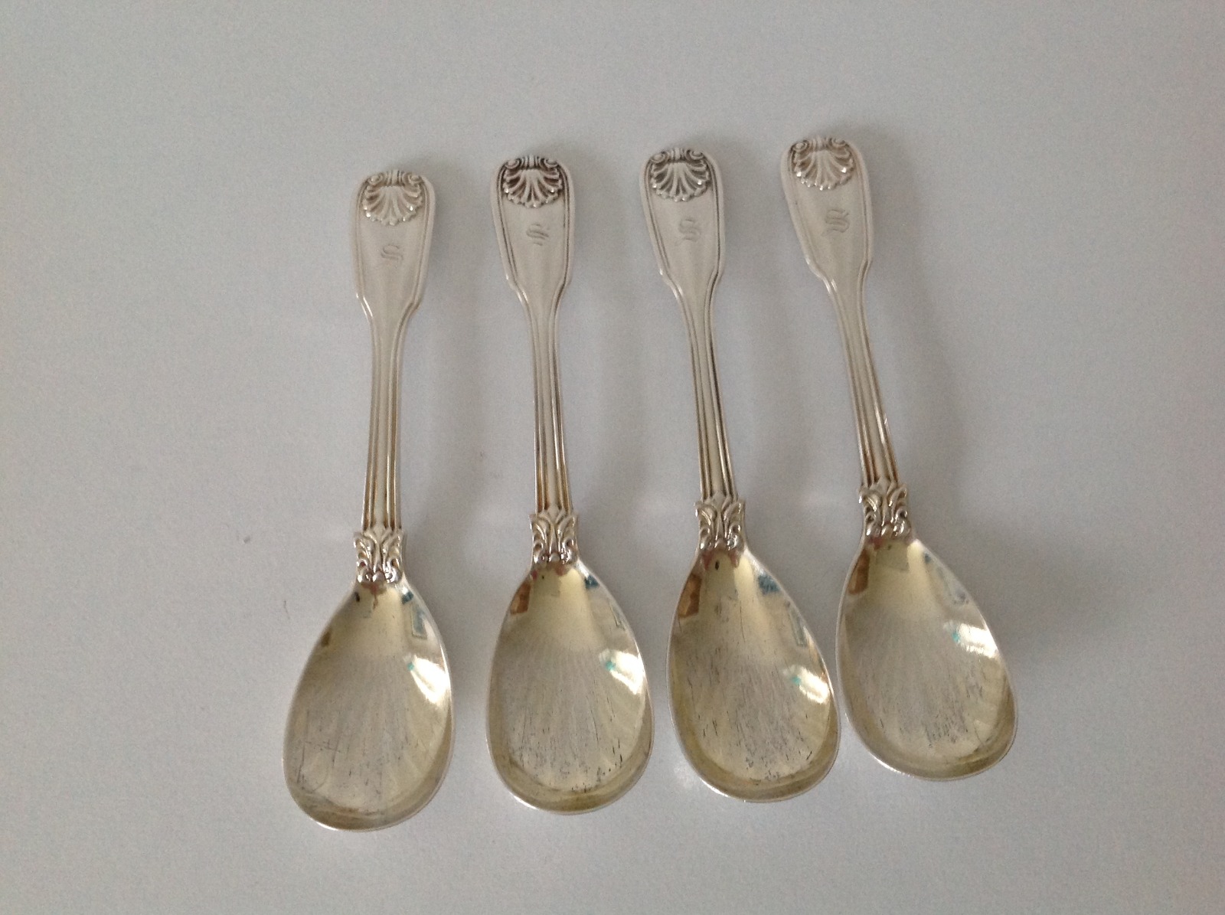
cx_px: 612
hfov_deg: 52.7
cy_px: 458
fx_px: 1237
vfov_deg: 40.6
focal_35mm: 35
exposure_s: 1/15
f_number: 2.4
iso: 200
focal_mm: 4.28
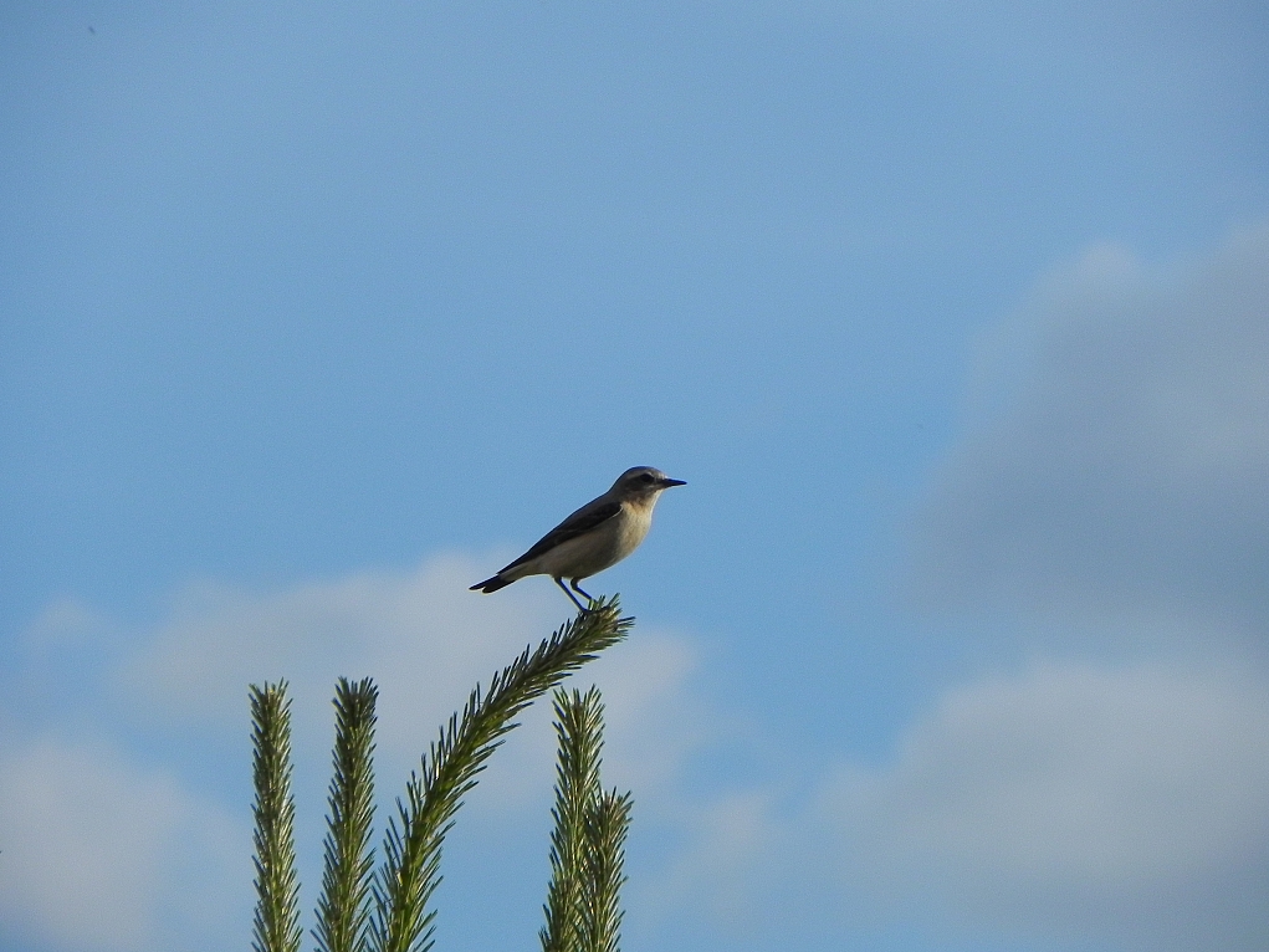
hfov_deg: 2.9
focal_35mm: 680
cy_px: 476
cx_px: 634
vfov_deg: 2.2
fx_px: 24931
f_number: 8
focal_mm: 120
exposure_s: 1/400
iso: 160
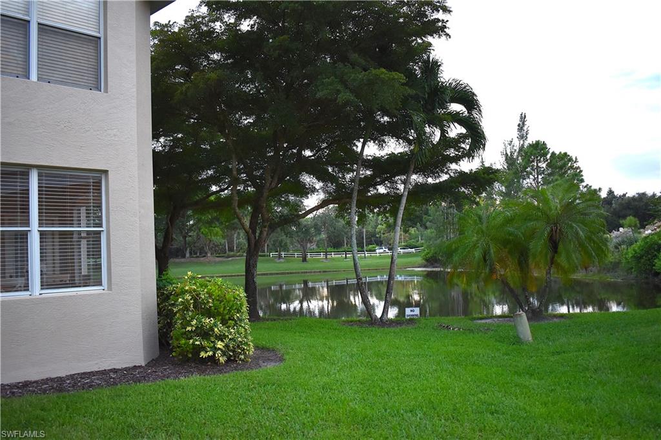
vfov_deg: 43.6
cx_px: 330
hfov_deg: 61.9
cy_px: 220
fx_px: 551
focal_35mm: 30
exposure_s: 1/200
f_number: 3.8
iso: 800
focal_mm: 20
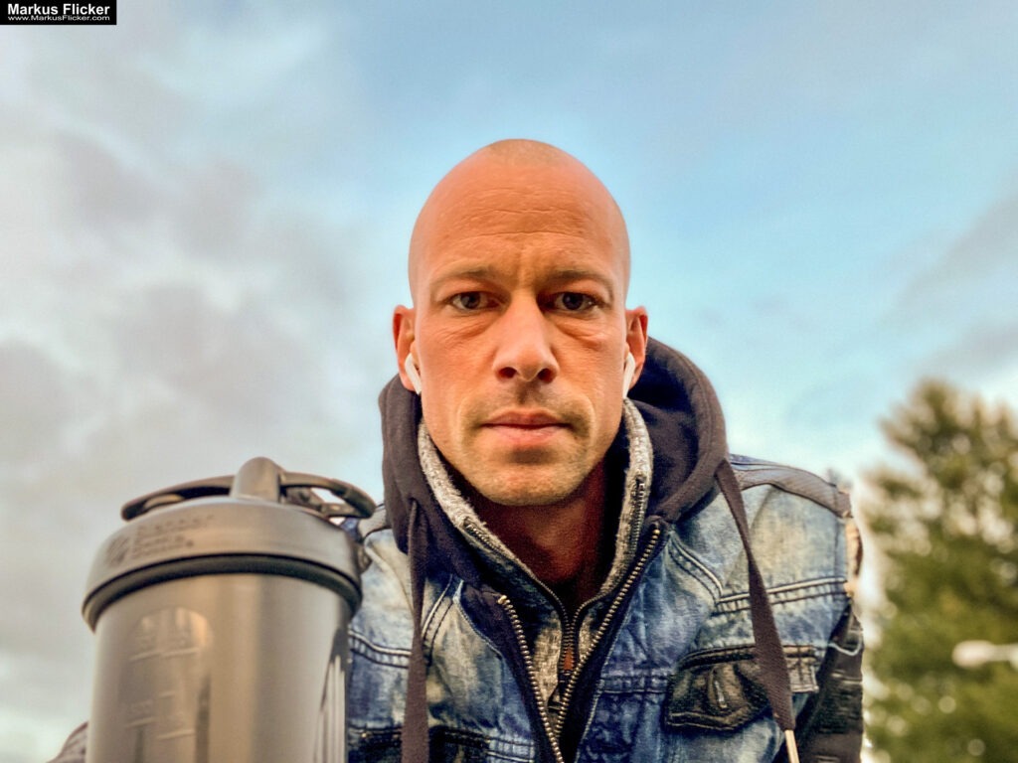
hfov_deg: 60.0
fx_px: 882
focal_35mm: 30
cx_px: 509
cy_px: 382
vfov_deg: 46.8
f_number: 2.2
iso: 200
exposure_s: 1/60
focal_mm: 2.71
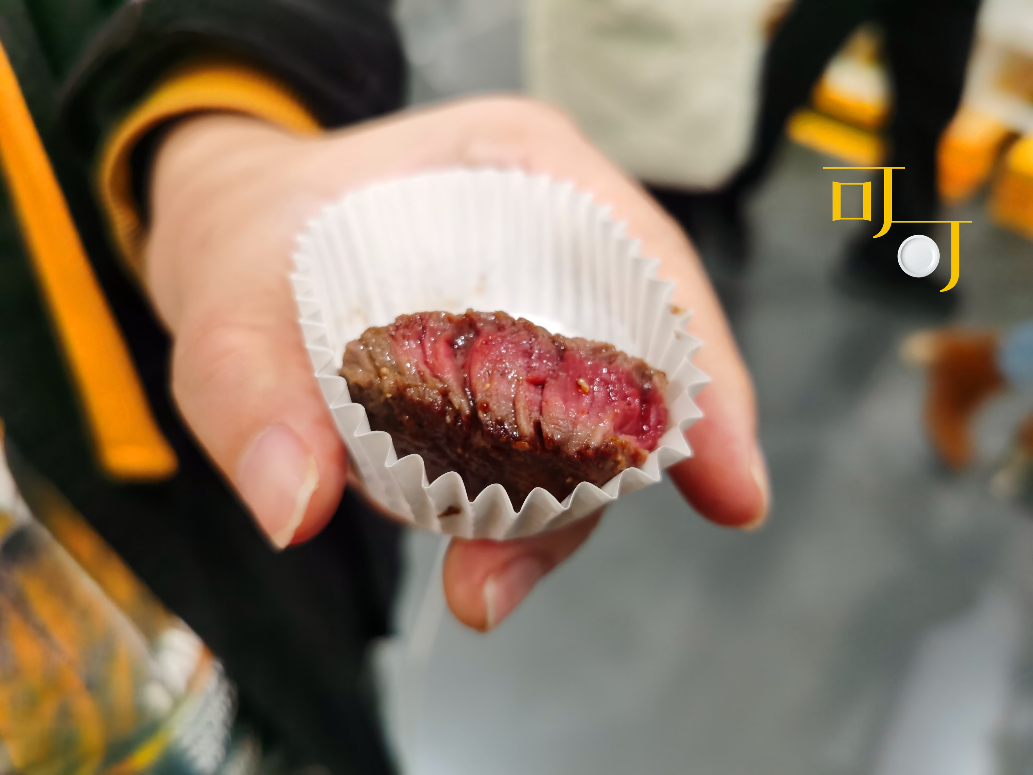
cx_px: 516
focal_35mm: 27
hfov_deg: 65.3
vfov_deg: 51.4
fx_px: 806
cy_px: 388
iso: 160
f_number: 1.6
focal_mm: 5.56
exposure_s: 1/100
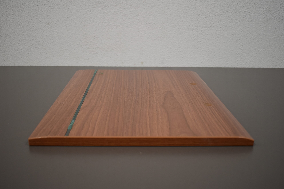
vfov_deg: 33.0
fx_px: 319
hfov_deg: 47.9
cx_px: 142
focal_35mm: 40
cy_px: 94
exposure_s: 1/250
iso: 640
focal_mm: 27
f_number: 4
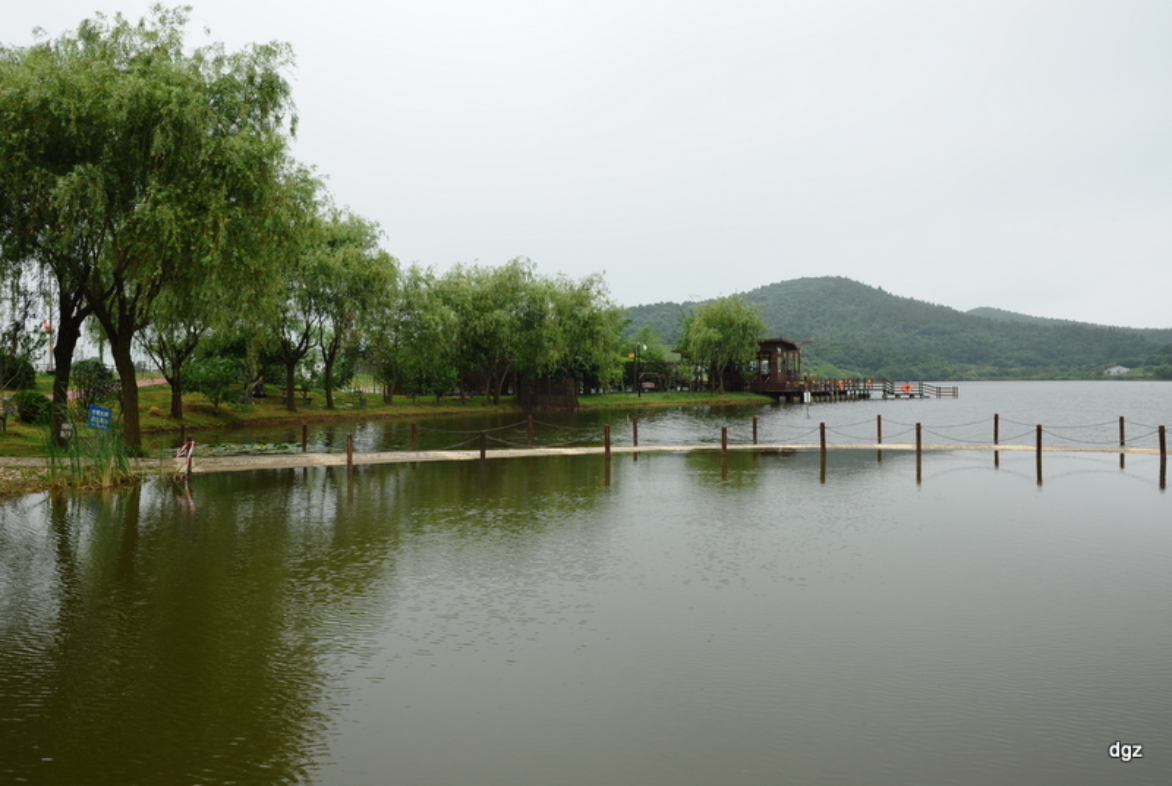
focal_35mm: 25
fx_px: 815
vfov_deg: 51.4
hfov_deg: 71.4
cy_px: 393
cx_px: 586
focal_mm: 25
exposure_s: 1/80
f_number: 13
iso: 200
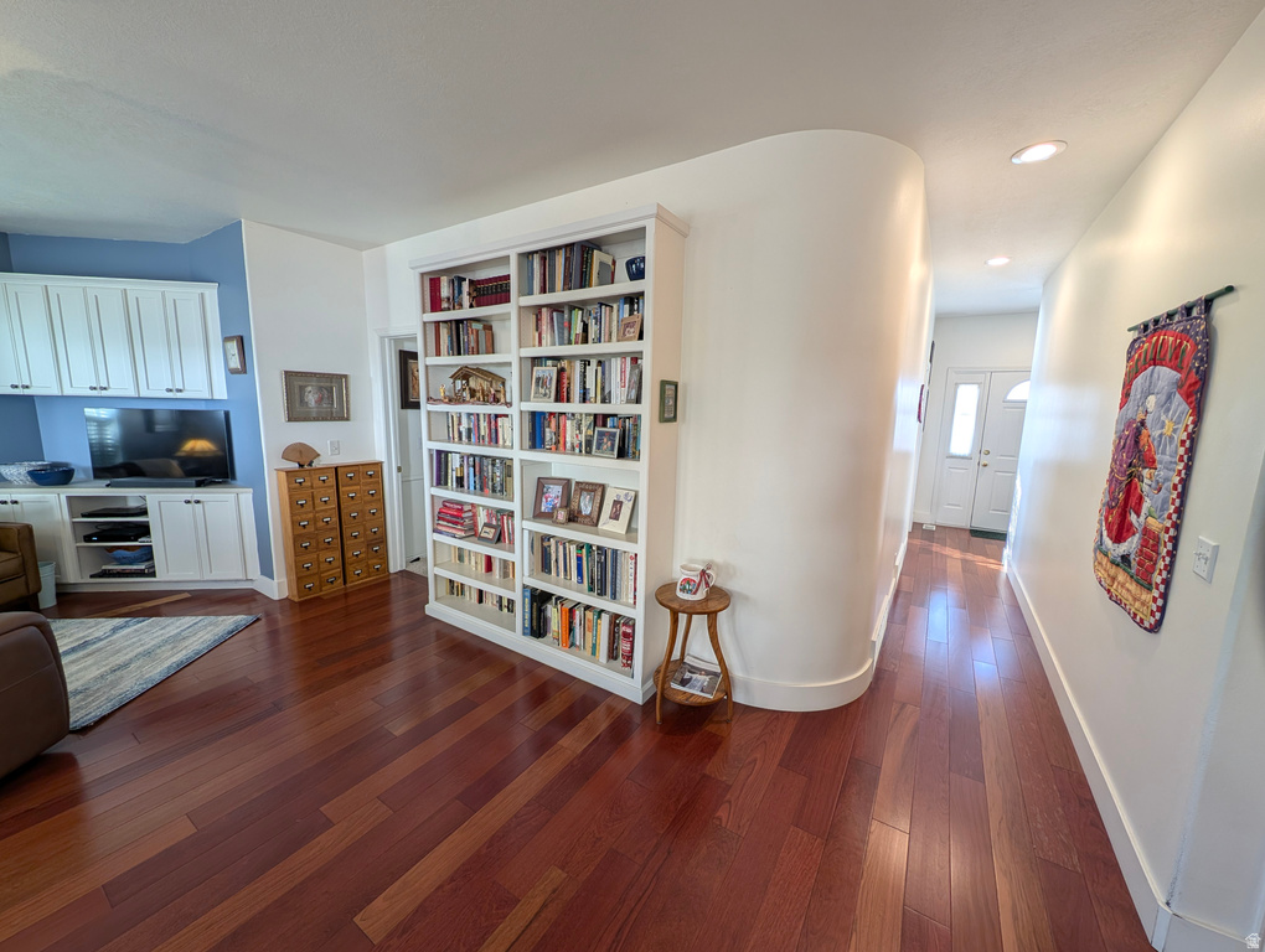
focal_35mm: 12
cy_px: 476
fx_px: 439
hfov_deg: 110.5
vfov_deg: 94.6
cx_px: 632
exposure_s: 1/24
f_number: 1.95
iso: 56
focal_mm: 2.23
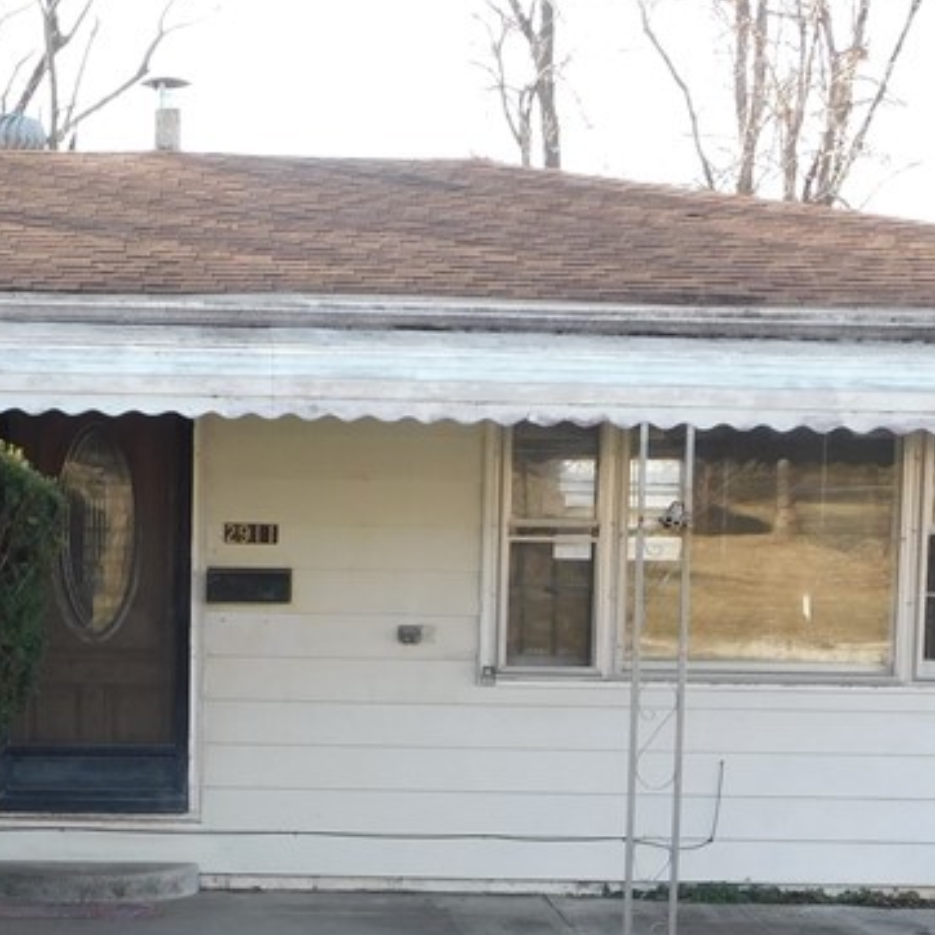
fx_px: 2750
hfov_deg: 19.1
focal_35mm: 90
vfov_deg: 18.9
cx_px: 176
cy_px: 876
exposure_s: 1/160
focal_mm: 6.3
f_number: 3.5
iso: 125
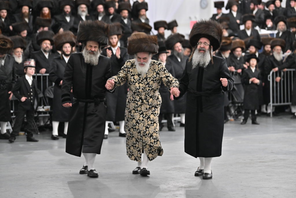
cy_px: 99
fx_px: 1003
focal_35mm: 122
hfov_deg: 16.8
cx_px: 148
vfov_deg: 11.2
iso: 1600
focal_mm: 122
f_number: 3.2
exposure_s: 1/320
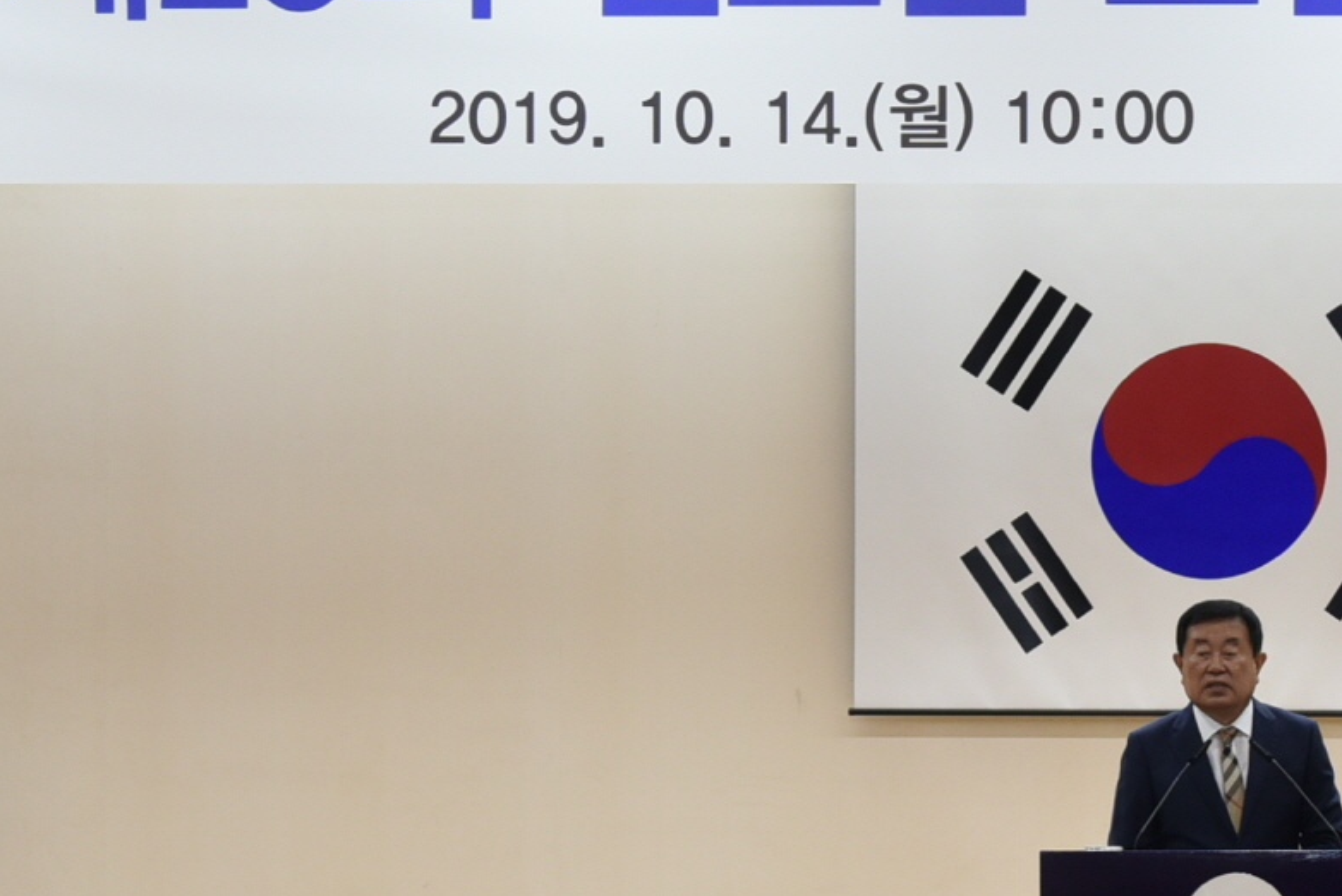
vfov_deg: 10.1
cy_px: 694
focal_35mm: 135
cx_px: 1205
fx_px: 5034
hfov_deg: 15.0
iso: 800
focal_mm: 44
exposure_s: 1/100
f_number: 4.5
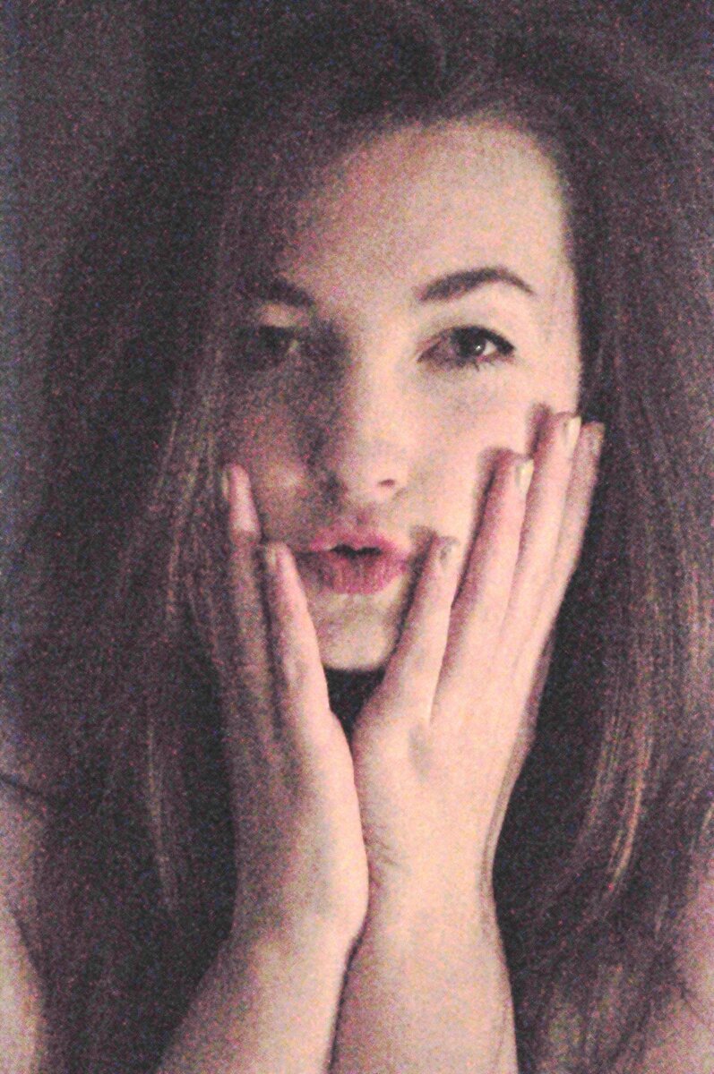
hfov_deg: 12.1
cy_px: 537
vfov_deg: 18.2
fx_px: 3355
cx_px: 357
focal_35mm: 112
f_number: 5.3
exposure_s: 1/200
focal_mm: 75
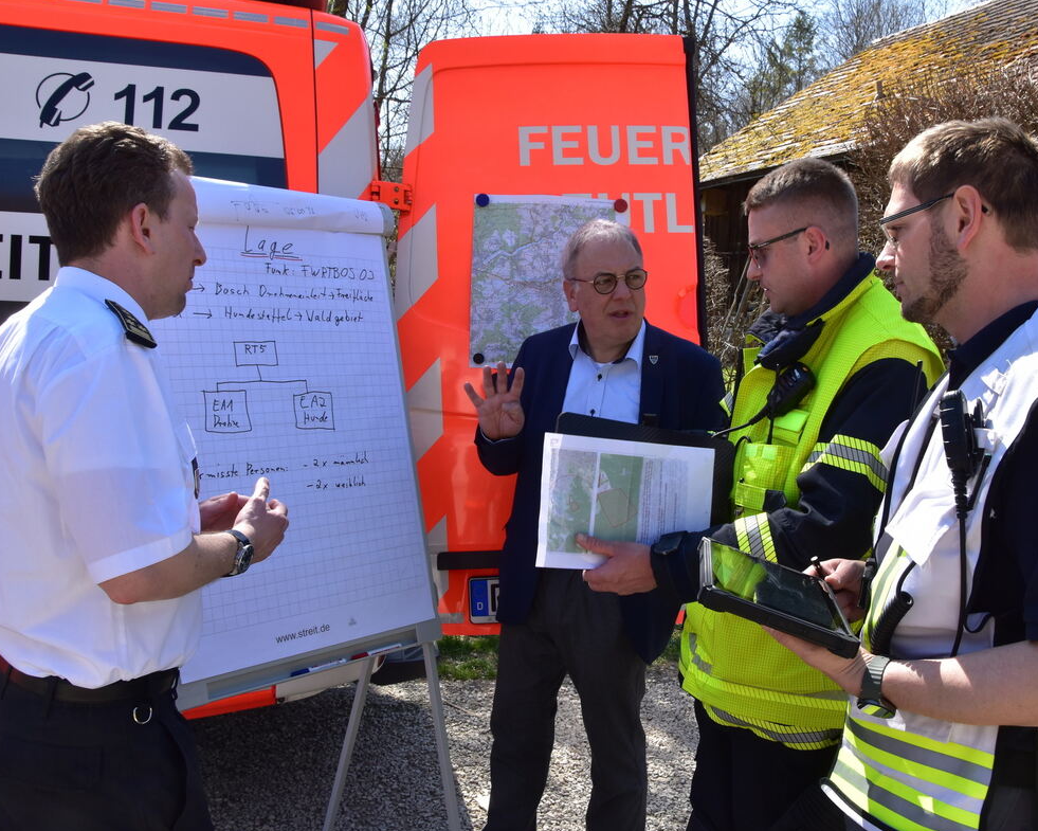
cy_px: 420
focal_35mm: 31
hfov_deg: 57.1
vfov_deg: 47.1
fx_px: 952
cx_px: 559
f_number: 11
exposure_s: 1/200
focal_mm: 18
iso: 400
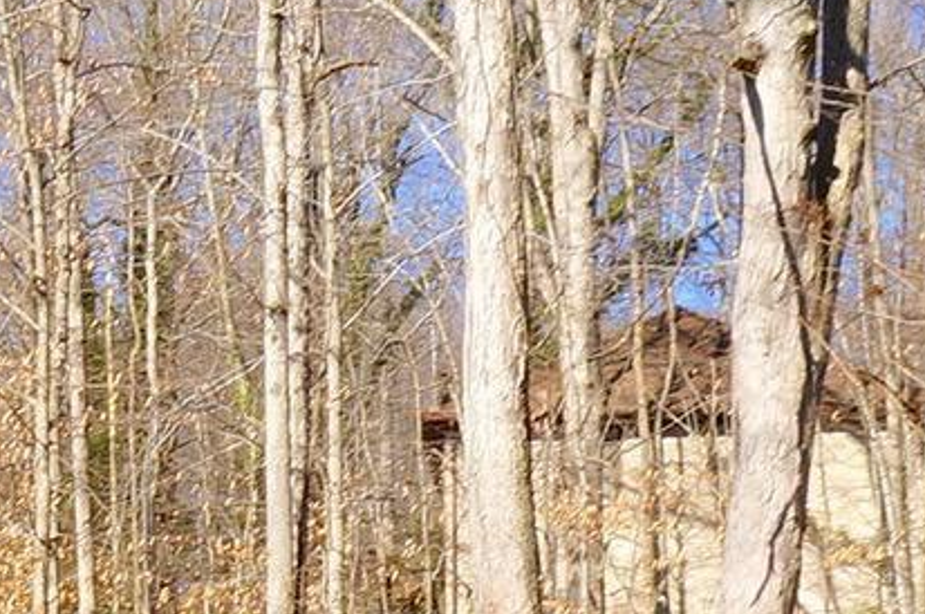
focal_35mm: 119
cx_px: -99
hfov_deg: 16.7
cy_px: 811
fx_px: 3053
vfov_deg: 11.2
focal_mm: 16
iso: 100
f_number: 11
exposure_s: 1/60
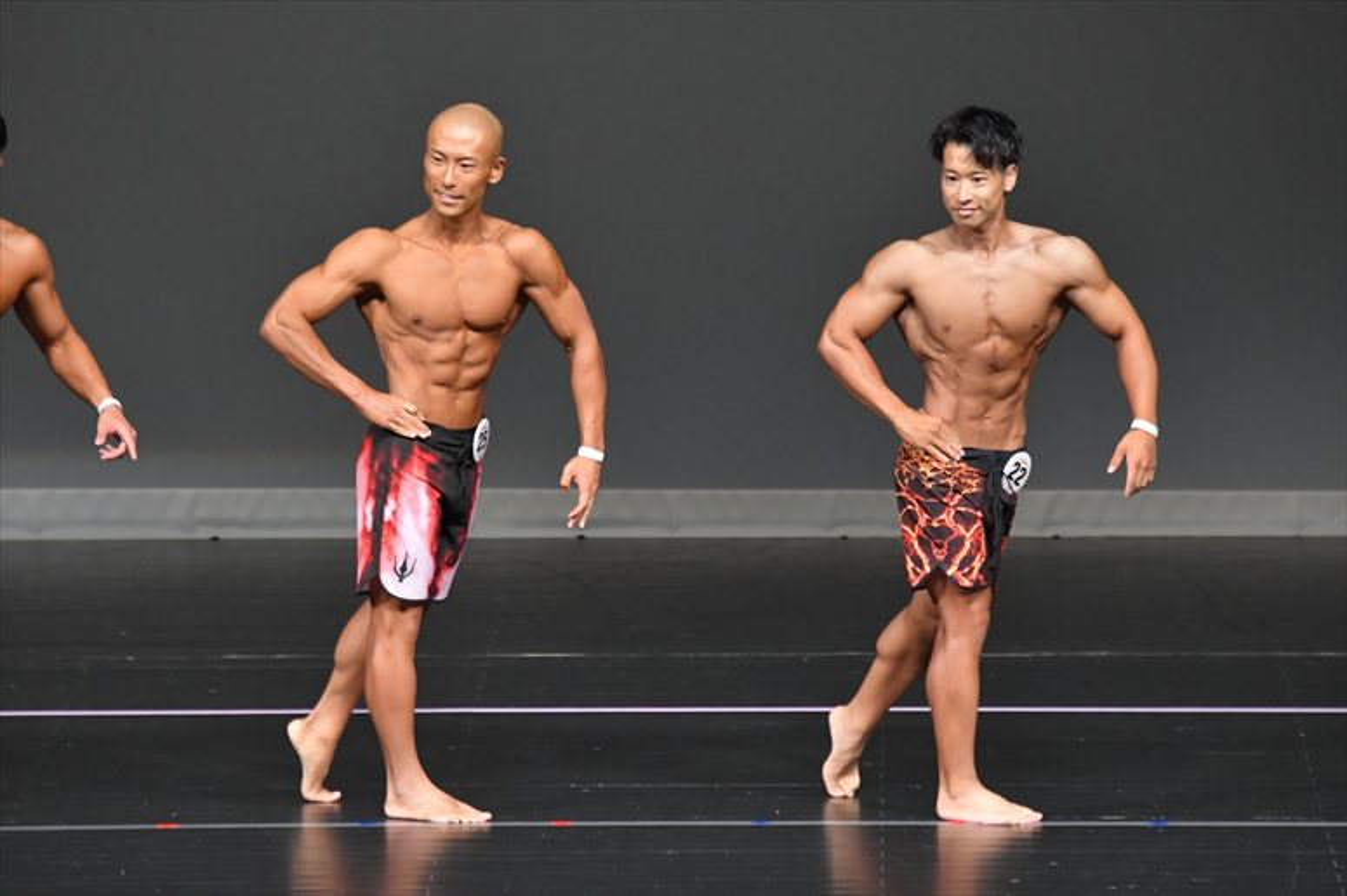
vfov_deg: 4.0
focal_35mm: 345
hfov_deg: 6.0
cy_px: 448
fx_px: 12903
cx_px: 674
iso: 4000
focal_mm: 230
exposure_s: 1/400
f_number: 5.6
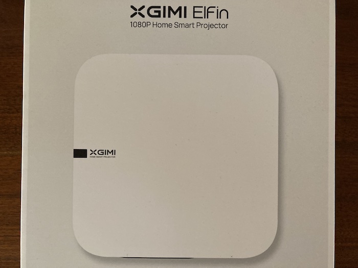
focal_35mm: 28
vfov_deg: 49.7
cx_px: 179
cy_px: 134
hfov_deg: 63.4
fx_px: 290
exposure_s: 1/33
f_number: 1.8
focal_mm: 3.99
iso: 250
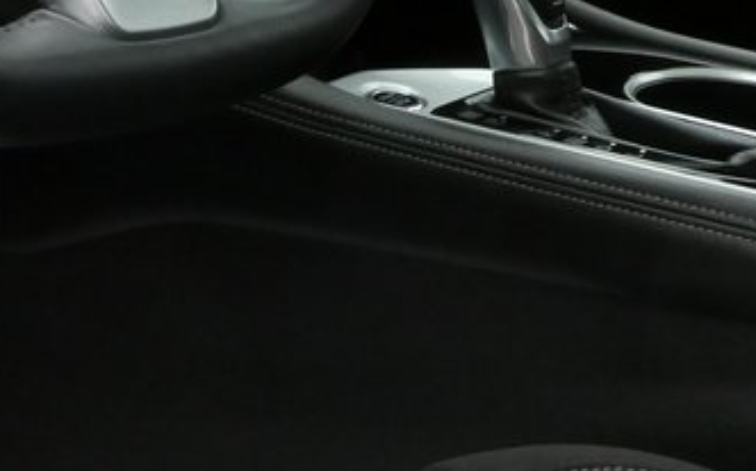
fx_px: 2224
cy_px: -387
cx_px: 221
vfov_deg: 11.2
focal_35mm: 108
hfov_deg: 19.2
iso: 400
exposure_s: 1/250
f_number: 4
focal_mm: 5.8
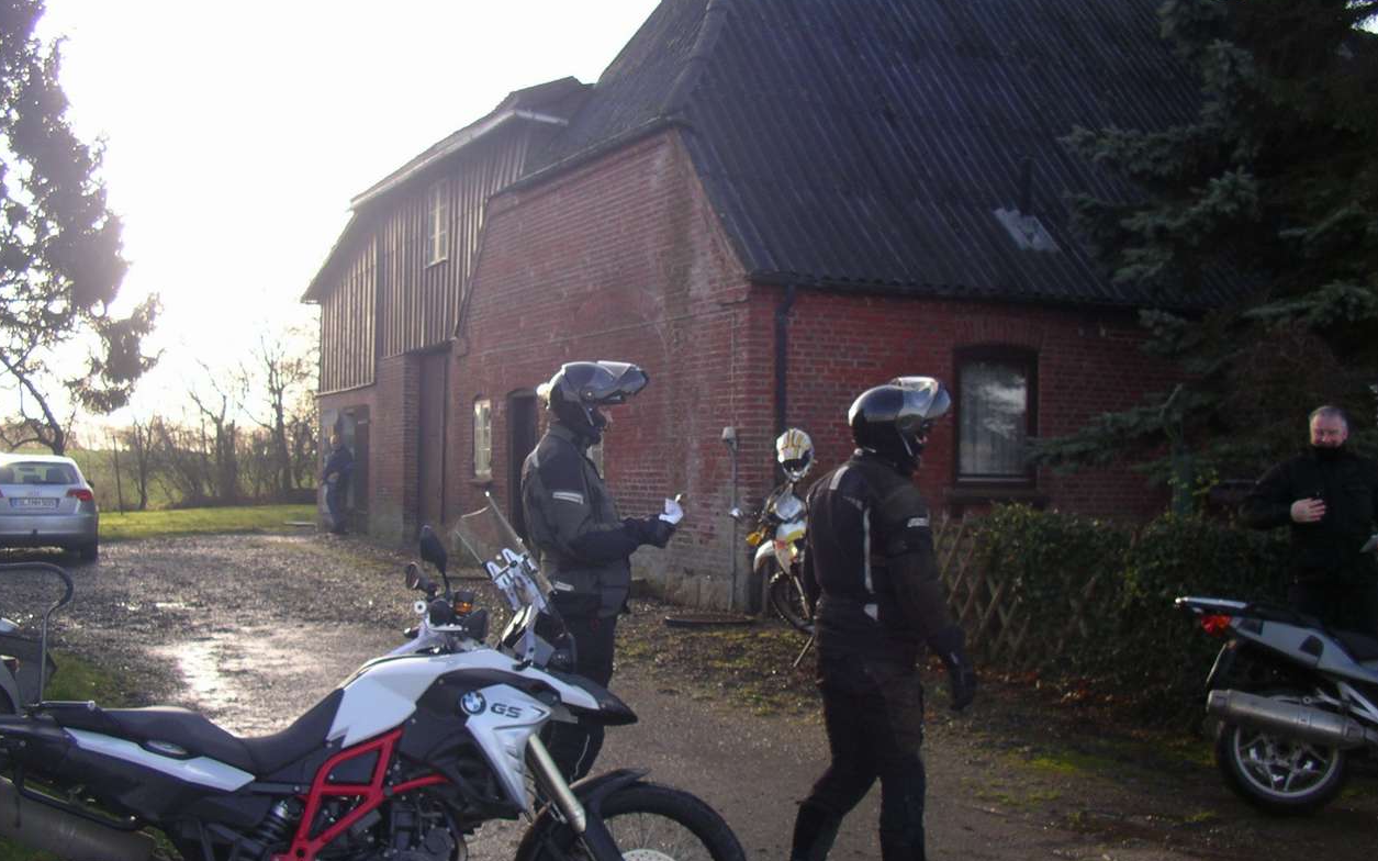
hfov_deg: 49.3
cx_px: 692
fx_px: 1502
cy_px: 479
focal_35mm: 40
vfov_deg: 32.0
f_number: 2.8
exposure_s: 1/160
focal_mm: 5.7
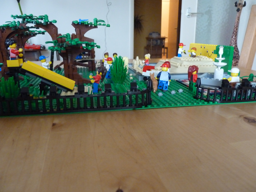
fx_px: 214
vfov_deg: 48.2
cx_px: 128
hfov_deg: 61.7
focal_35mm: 29
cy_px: 96
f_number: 3
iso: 800
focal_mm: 5.2
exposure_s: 1/13
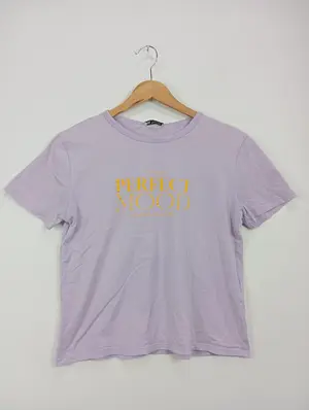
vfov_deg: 63.4
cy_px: 205
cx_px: 154
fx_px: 332
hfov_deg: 49.9
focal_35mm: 28
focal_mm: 4.22
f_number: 1.8
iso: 76
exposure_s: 1/100
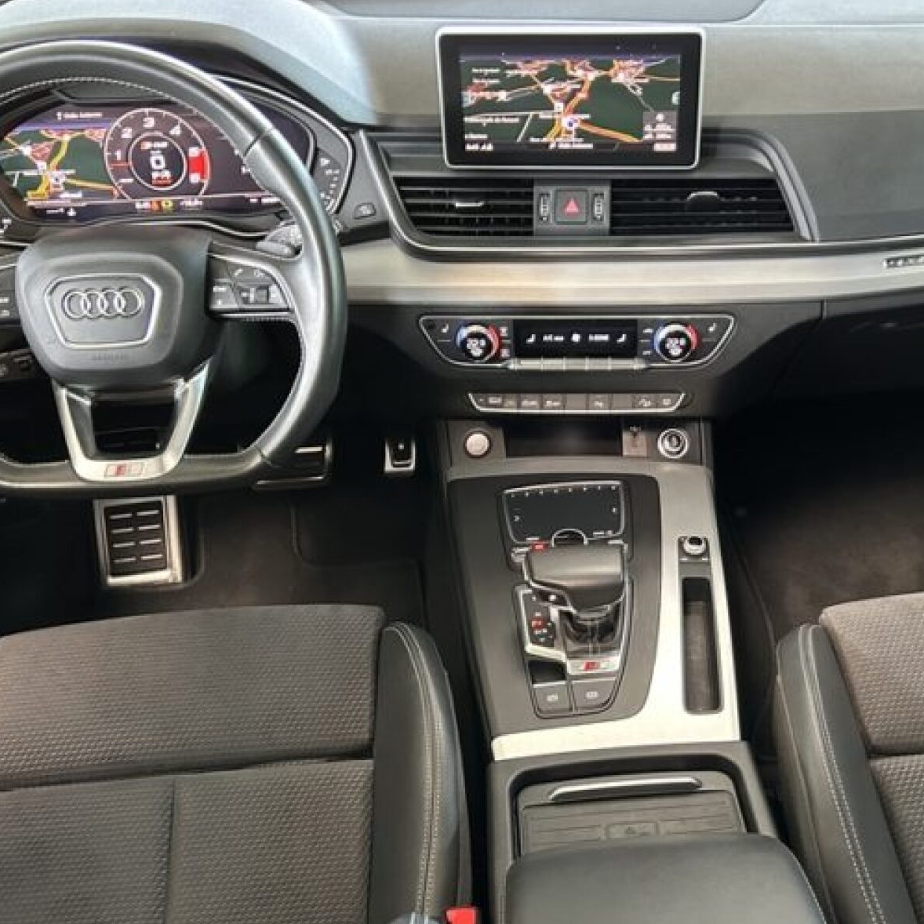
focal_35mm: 39
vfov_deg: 42.6
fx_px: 1178
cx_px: 568
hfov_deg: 42.6
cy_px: 552
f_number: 1.5
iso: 400
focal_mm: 5.7
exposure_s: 1/50
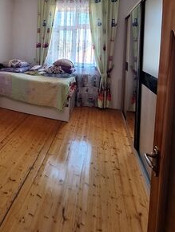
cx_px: 45
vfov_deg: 69.3
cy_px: 48
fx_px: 148
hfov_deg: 58.2
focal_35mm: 22
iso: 125
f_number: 2.2
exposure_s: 1/40
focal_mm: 1.74
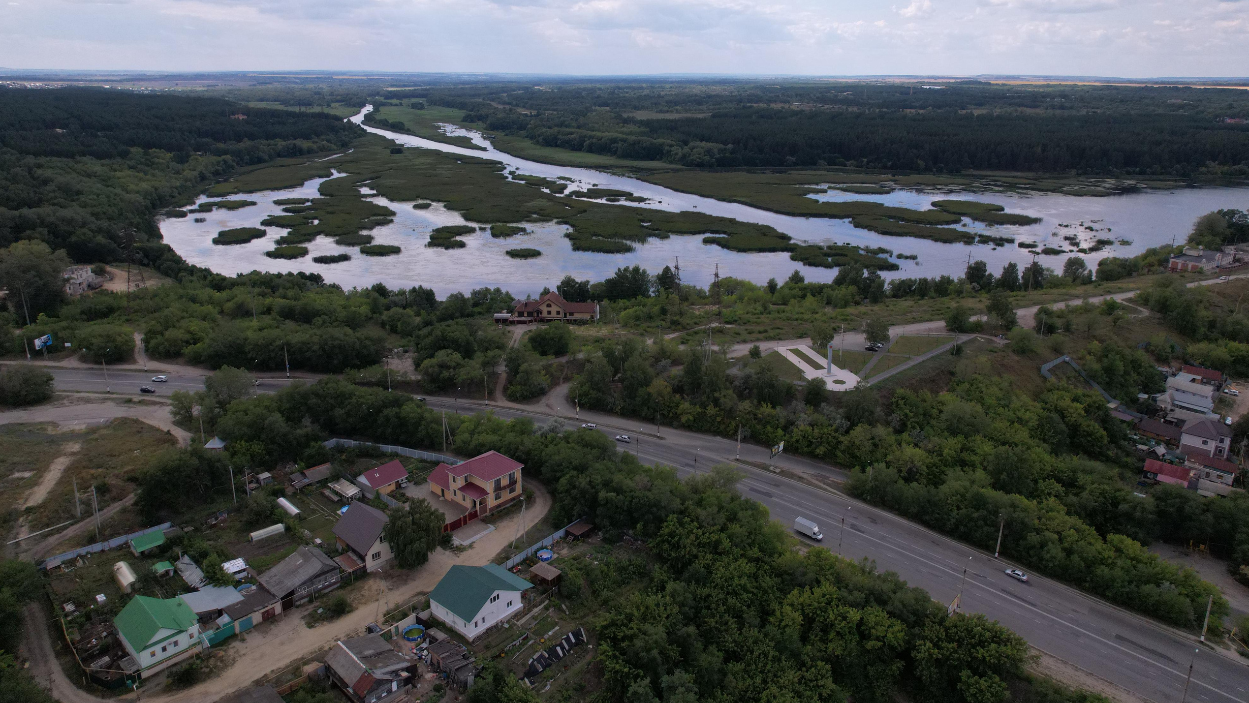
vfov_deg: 47.5
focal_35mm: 24
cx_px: 629
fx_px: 795
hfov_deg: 76.3
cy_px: 291
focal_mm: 8.38
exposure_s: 1/200
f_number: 2.8
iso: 400
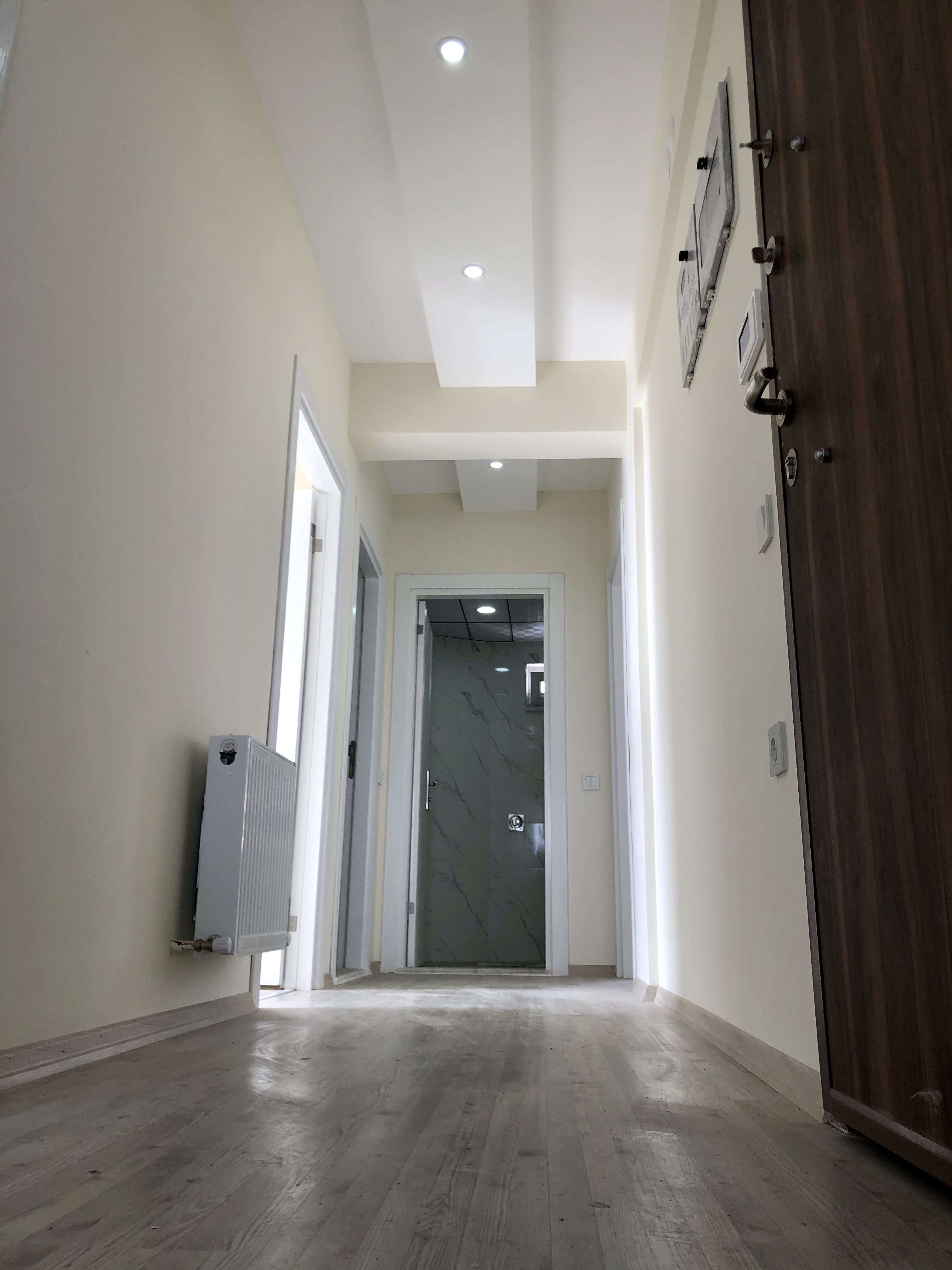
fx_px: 1027
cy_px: 635
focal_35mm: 28
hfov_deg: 49.7
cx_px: 476
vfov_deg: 63.4
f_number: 1.8
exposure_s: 1/135
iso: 20
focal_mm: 4
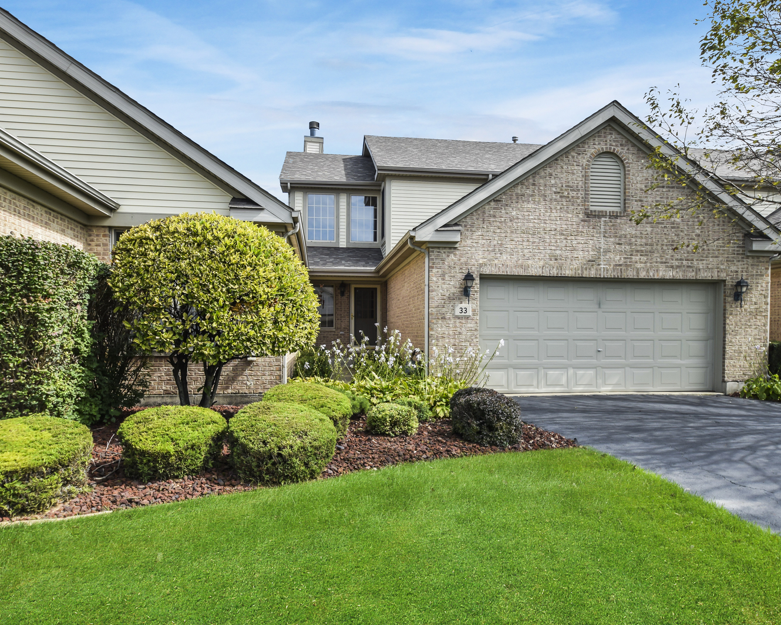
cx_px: 409
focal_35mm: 24
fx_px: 555
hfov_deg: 70.2
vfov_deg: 58.8
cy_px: 315
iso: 200
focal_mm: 14
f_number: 10
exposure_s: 1/400
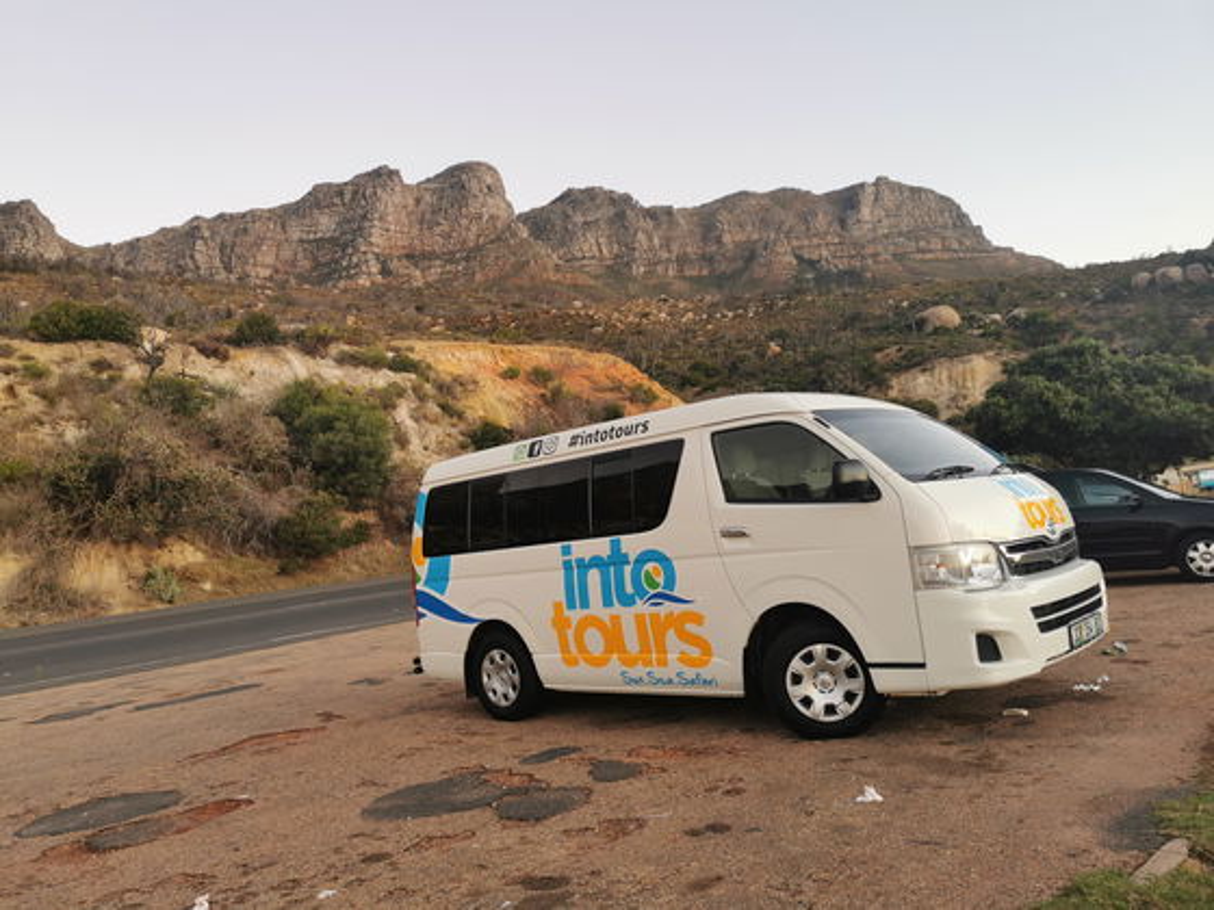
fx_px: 947
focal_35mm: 27
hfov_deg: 65.3
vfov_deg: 51.4
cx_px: 607
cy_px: 455
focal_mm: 5.56
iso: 80
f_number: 1.6
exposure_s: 1/100
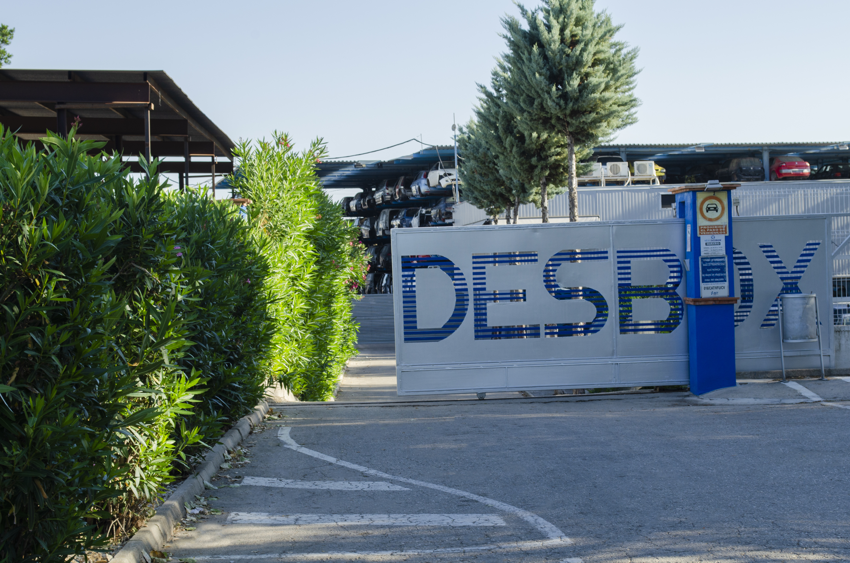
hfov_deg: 28.1
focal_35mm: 72
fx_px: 1696
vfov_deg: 18.8
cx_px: 425
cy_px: 282
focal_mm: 48
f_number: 10
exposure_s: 1/100
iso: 100
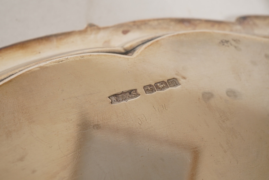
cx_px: 134
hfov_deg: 43.6
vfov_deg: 29.9
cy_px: 90
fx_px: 336
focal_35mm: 45
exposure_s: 1/125
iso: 400
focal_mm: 30
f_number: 22
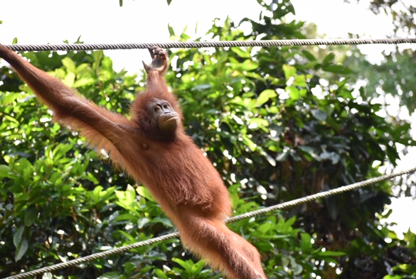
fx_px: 2516
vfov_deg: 6.3
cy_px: 140
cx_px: 208
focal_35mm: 218
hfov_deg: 9.5
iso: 900
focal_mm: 145
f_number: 4.8
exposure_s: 1/500
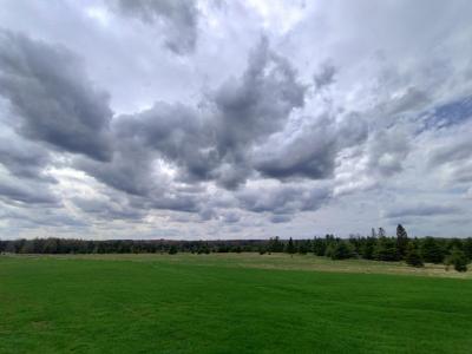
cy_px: 177
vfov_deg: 78.1
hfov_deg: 94.5
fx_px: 218
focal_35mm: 16
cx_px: 236
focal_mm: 1.66
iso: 100
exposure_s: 1/1997
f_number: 2.2
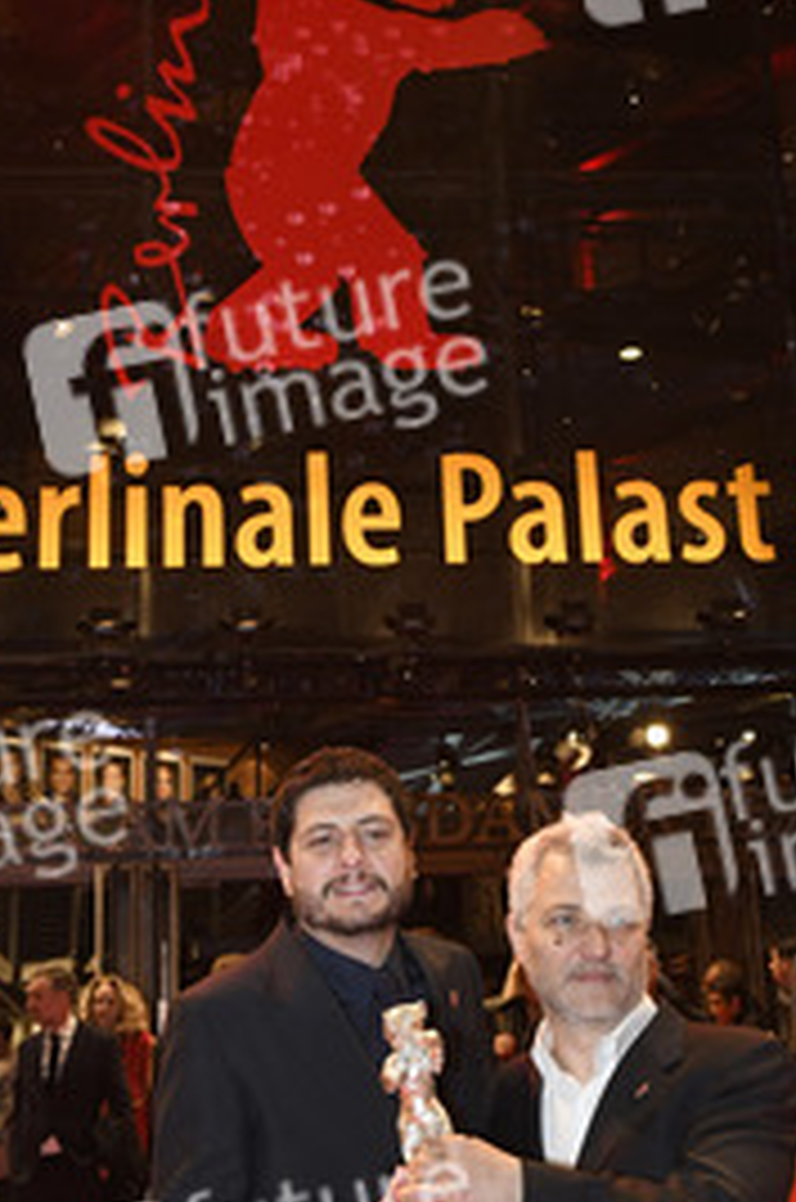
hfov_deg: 26.4
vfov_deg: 38.9
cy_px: 594
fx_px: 1698
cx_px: 387
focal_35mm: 51
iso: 1600
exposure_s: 1/125
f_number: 6.3
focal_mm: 23
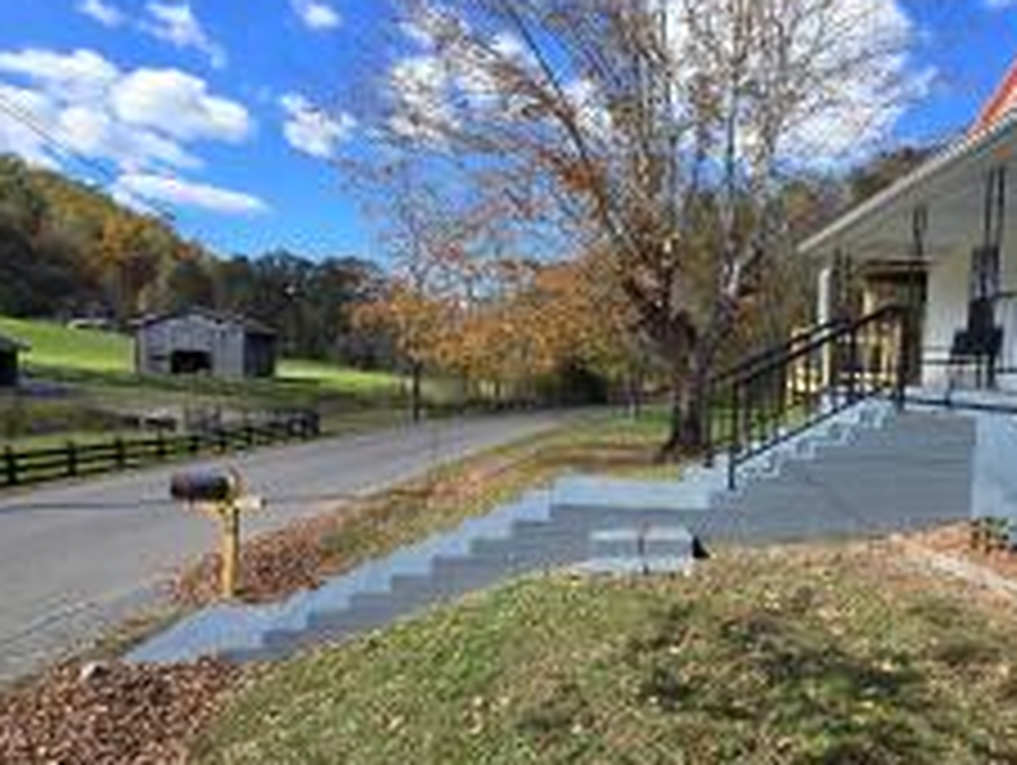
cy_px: 400
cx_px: 716
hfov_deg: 70.6
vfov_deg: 58.9
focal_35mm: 23
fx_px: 676
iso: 50
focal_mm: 2.2
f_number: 2.2
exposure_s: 1/1208
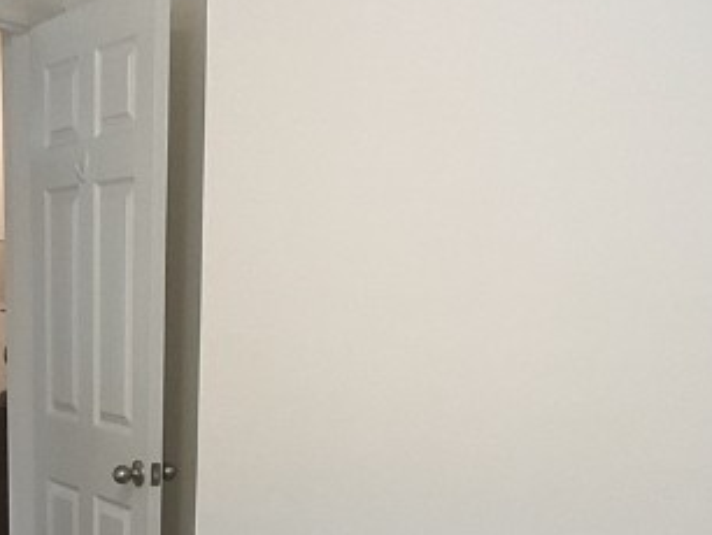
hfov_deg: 20.0
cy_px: 782
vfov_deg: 14.3
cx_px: 163
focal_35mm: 97
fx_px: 1997
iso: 80
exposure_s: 1/60
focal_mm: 3
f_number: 1.8
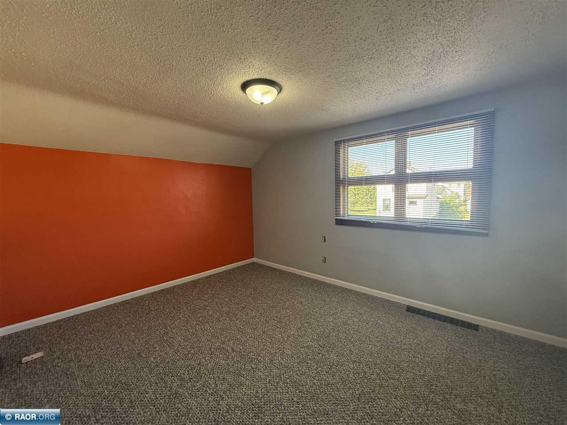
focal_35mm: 14
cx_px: 284
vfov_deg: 85.7
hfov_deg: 102.1
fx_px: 229
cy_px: 212
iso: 200
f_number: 2.2
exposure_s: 1/120
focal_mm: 2.22
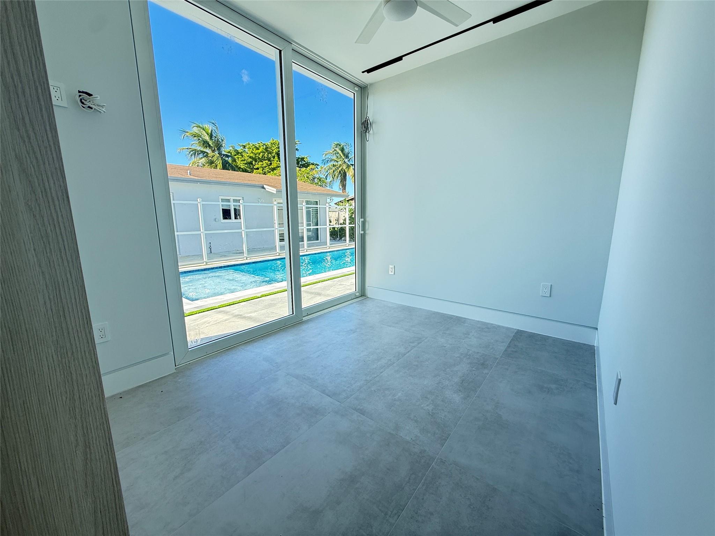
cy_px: 268
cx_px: 358
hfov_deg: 102.1
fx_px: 289
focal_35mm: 14
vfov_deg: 85.7
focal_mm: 2.22
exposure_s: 1/99
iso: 64
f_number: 2.2
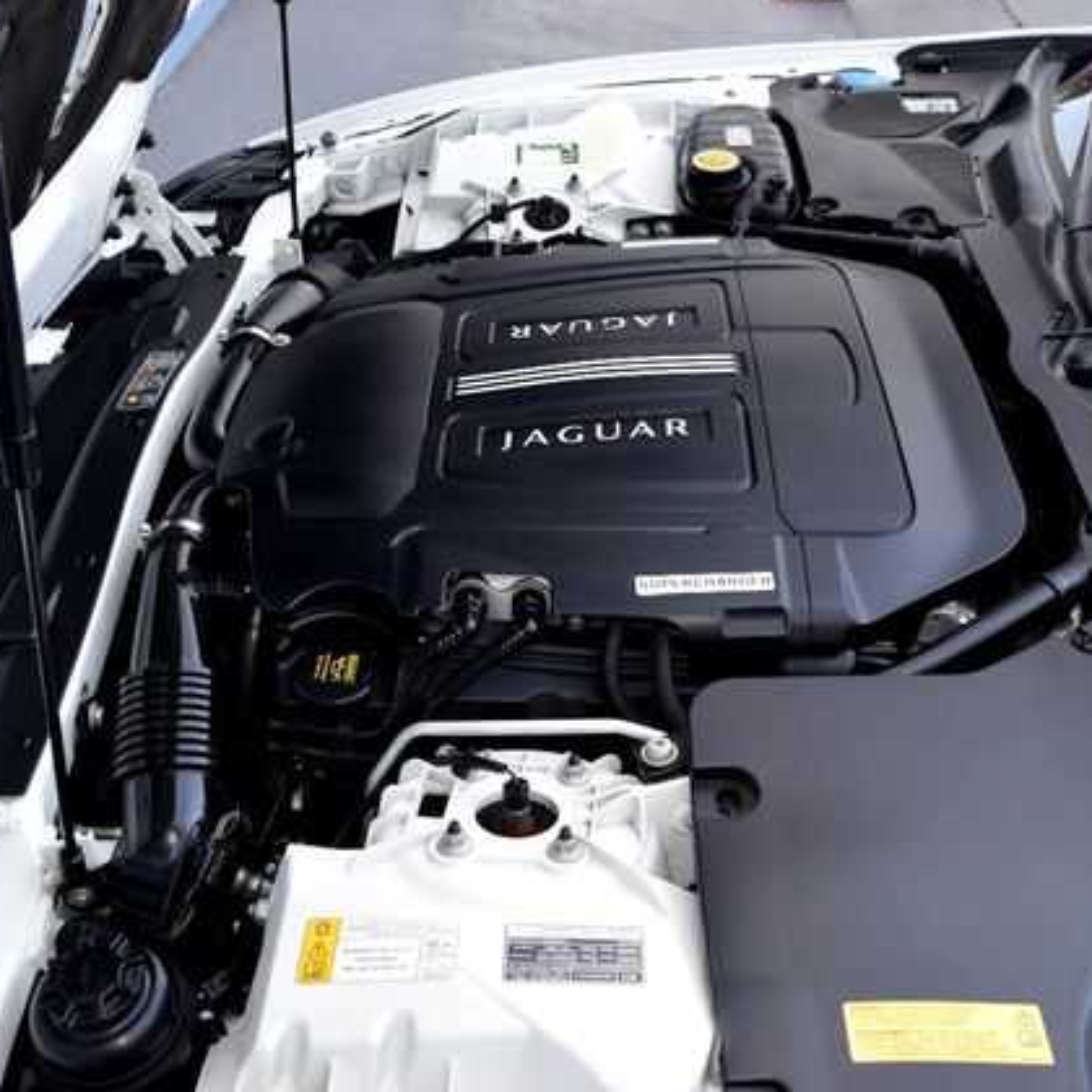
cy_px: 545
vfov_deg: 47.2
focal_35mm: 35
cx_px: 543
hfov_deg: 47.2
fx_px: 1249
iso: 800
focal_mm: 18
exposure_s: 1/125
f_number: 5.6
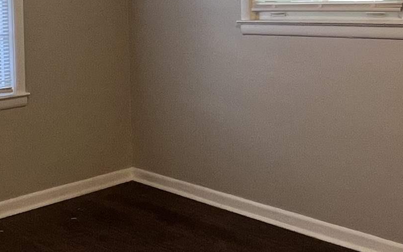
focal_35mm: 52
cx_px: 203
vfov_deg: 23.8
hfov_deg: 38.9
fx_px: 571
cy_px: 0
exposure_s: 1/120
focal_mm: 1.57
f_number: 1.8
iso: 160
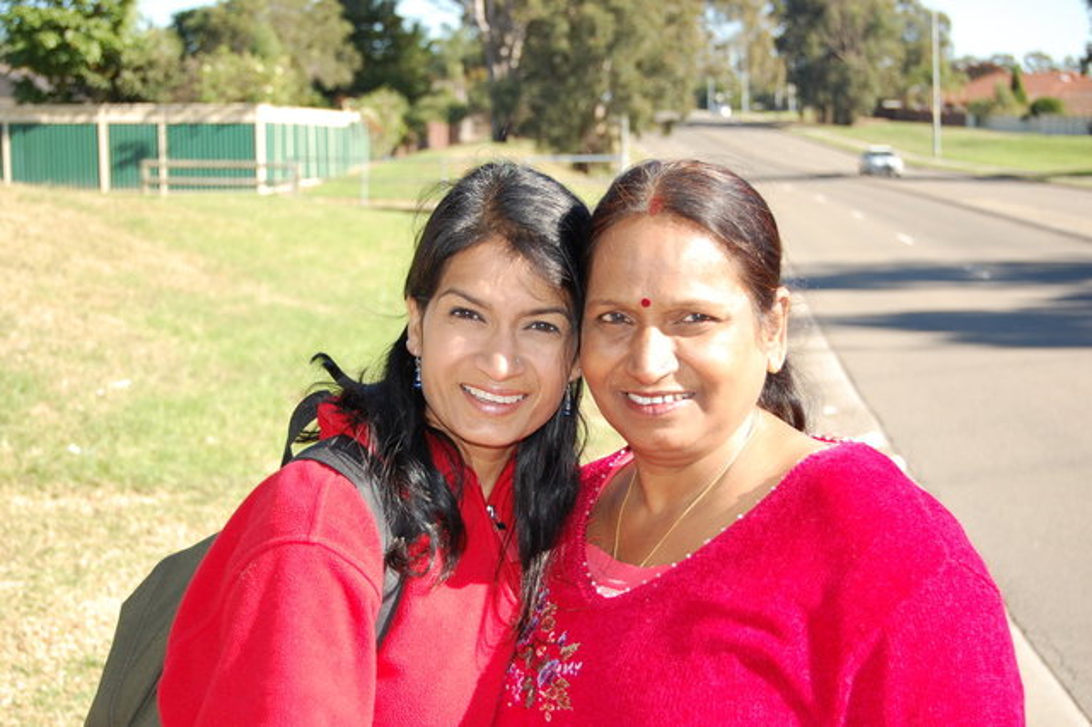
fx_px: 1819
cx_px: 546
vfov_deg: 22.6
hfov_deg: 33.4
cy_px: 364
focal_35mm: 60
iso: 400
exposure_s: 1/500
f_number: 5.6
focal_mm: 40
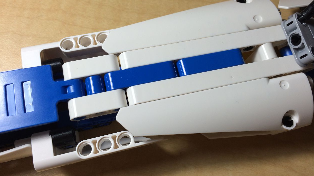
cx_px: 162
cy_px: 75
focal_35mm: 34
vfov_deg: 34.6
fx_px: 283
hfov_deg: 58.0
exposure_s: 1/120
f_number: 2.2
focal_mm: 4.12
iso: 50
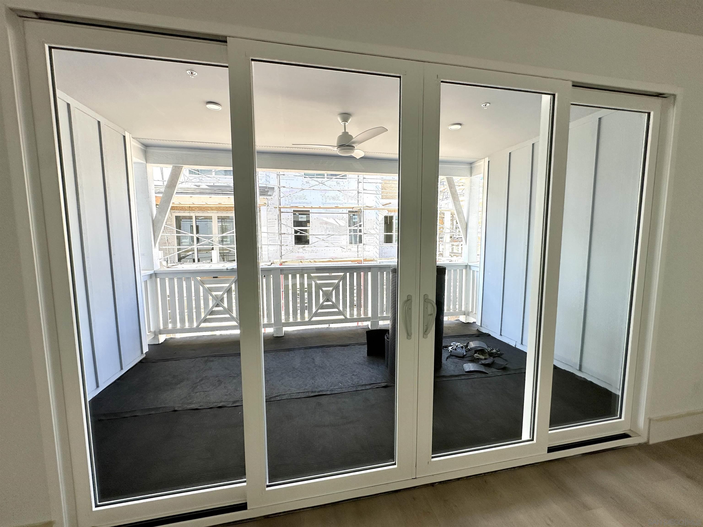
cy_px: 264
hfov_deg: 102.1
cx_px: 352
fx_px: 284
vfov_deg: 85.7
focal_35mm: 14
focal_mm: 2.22
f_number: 2.2
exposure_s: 1/174
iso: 40
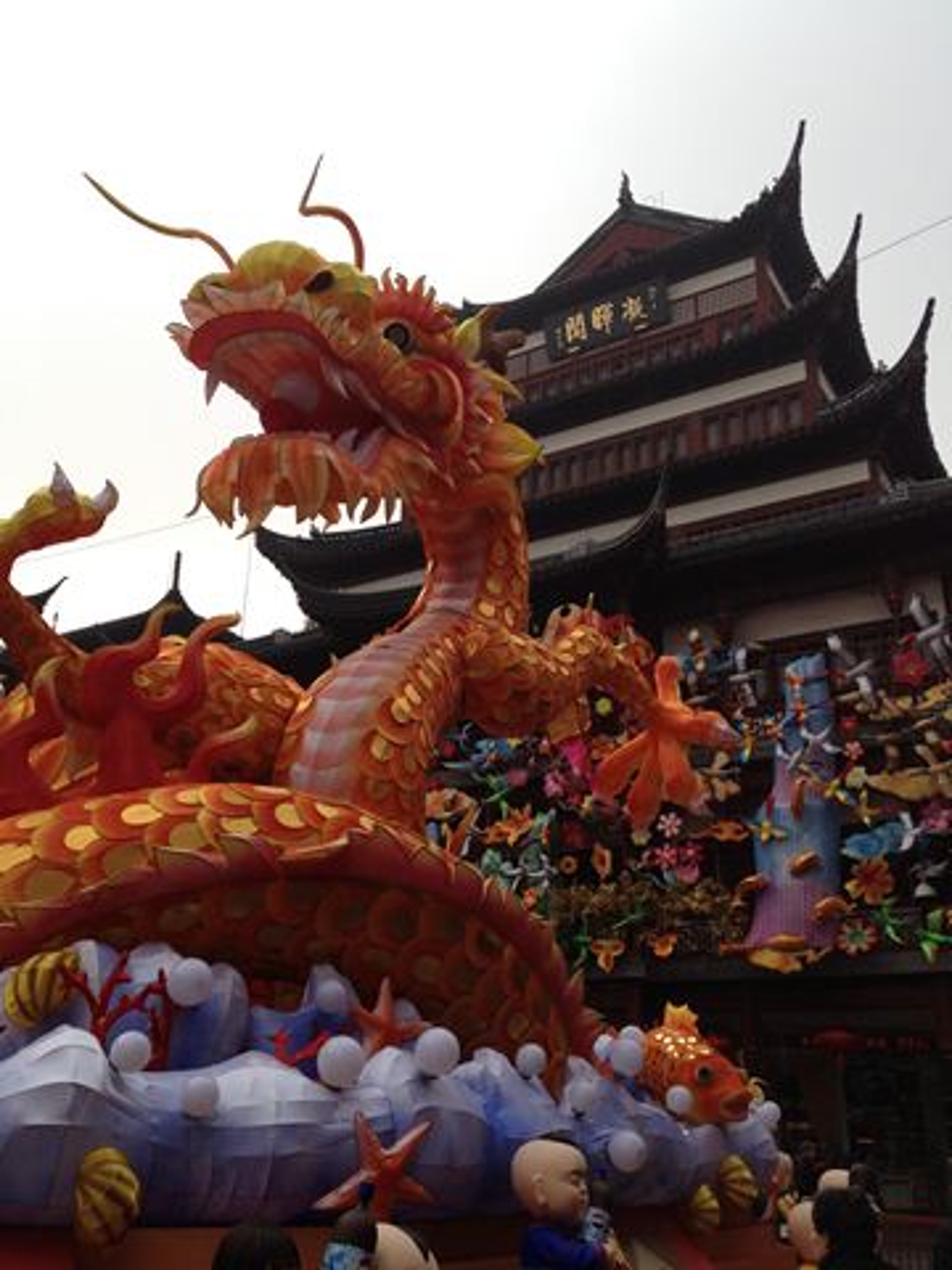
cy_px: 635
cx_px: 476
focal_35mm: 35
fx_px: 1283
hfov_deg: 40.7
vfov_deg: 52.6
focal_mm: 4.28
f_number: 2.4
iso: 64
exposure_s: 1/1151
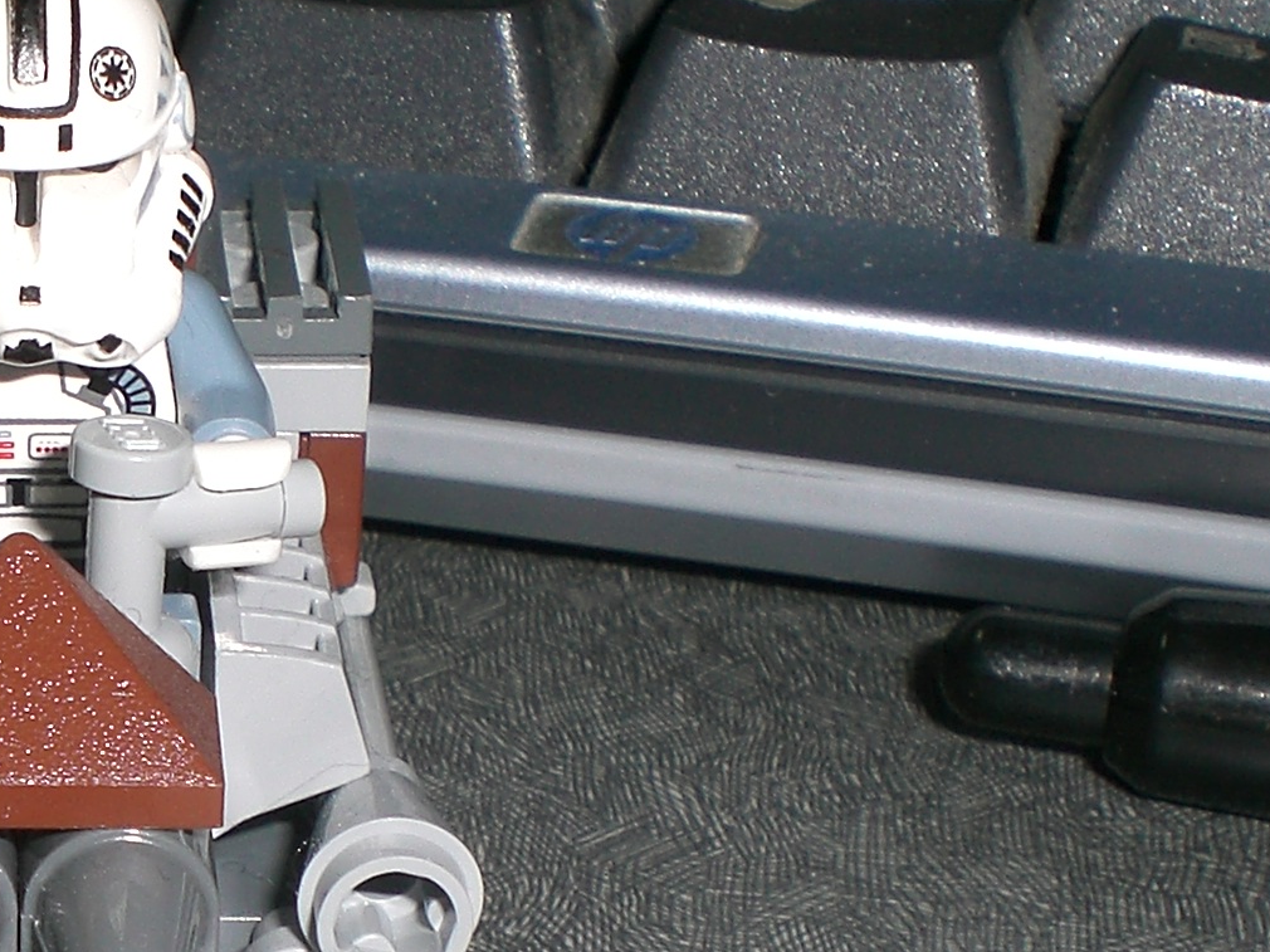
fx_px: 3888
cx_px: 21
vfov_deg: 13.6
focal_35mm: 106
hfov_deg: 18.1
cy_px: 1095
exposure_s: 1/60
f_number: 4.4
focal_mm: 6.3
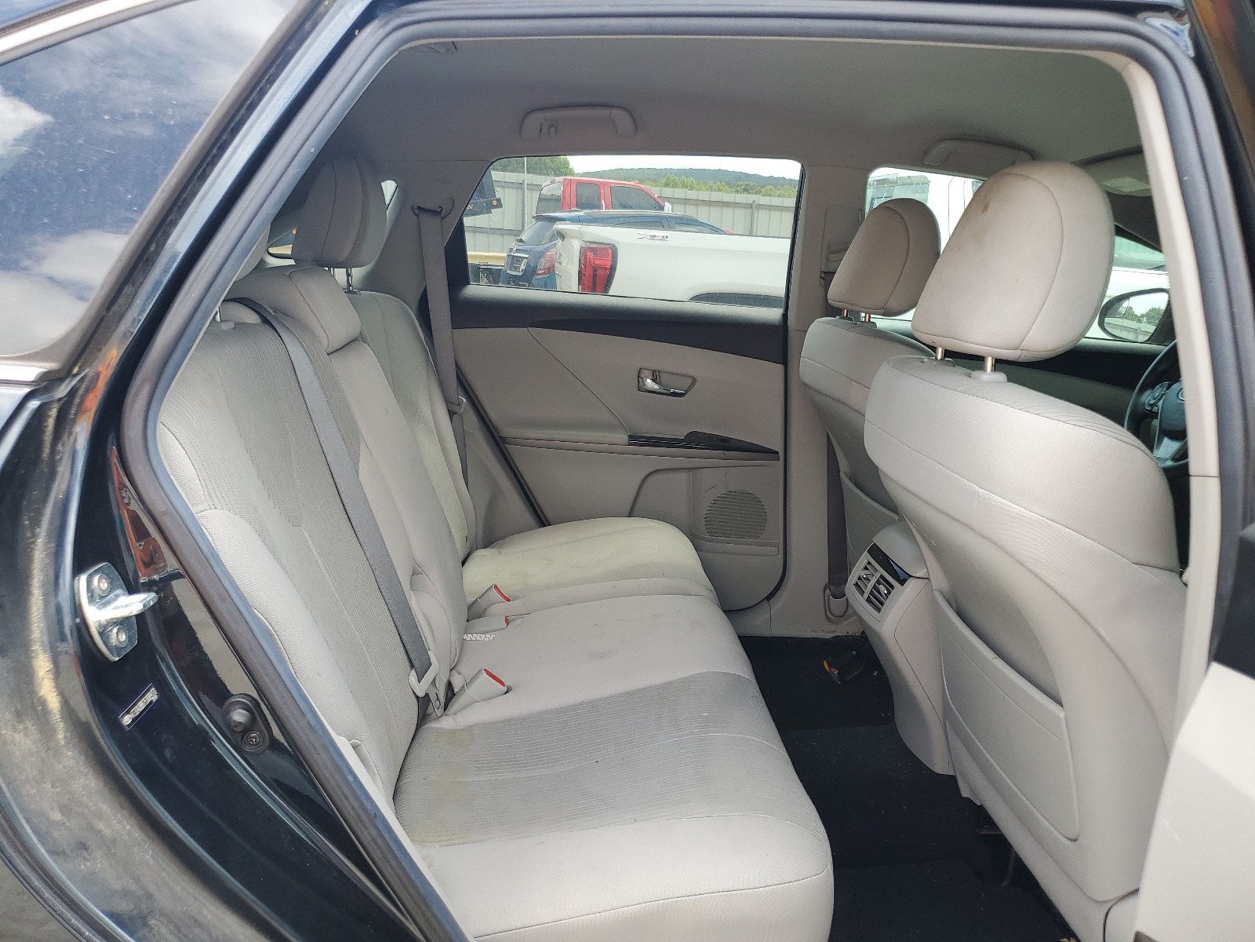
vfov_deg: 53.1
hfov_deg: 67.3
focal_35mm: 26
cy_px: 471
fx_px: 943
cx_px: 628
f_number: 1.5
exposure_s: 1/303
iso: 50
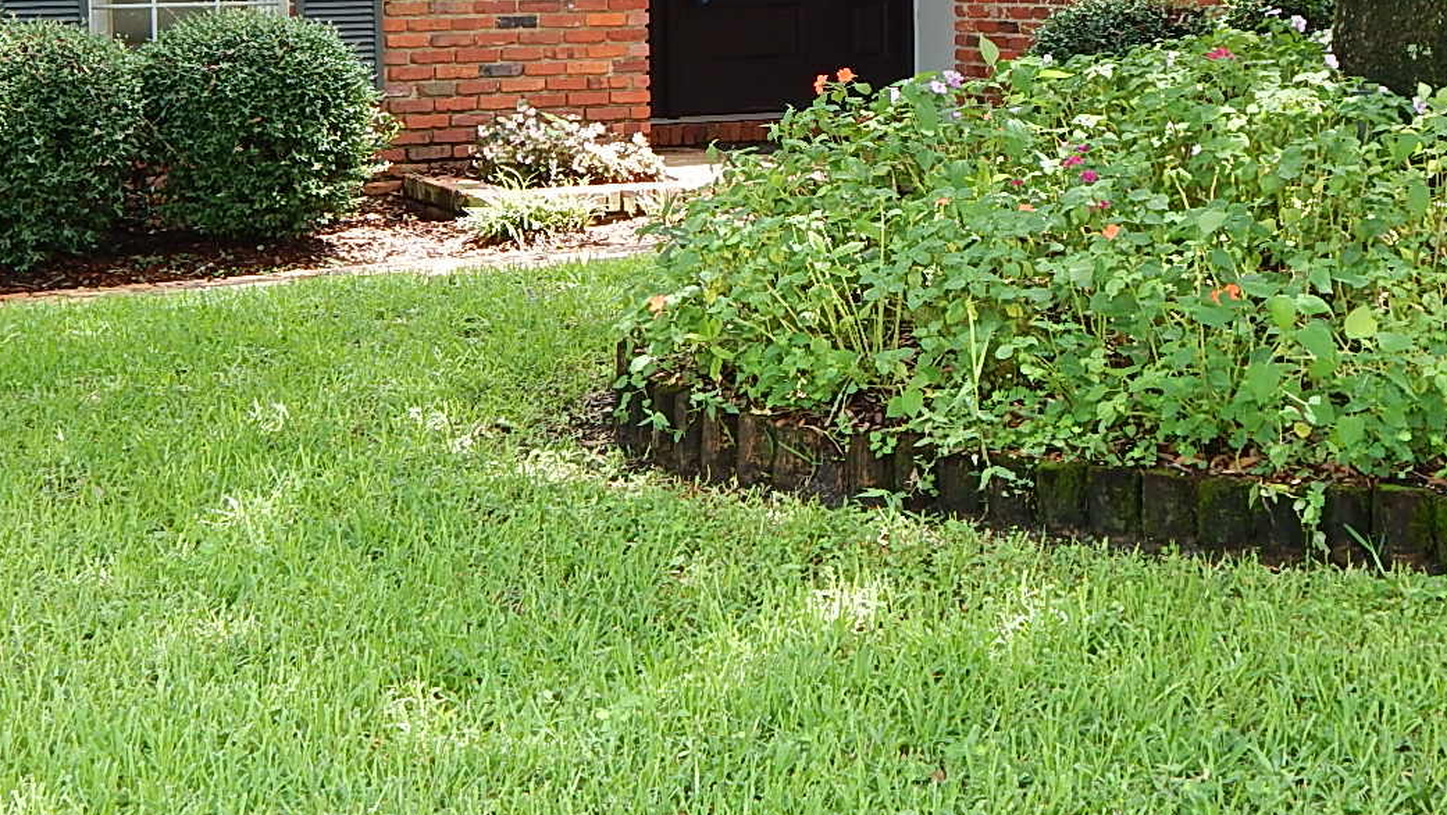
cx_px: 878
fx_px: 2763
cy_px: 53
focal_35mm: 72
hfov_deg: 29.3
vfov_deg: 16.5
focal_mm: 7.7
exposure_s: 1/80
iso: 125
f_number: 3.6
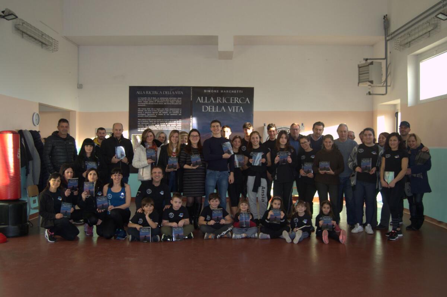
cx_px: 224
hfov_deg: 55.2
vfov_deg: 38.3
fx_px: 428
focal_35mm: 34
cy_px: 148
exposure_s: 1/125
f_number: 4
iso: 360
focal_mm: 23
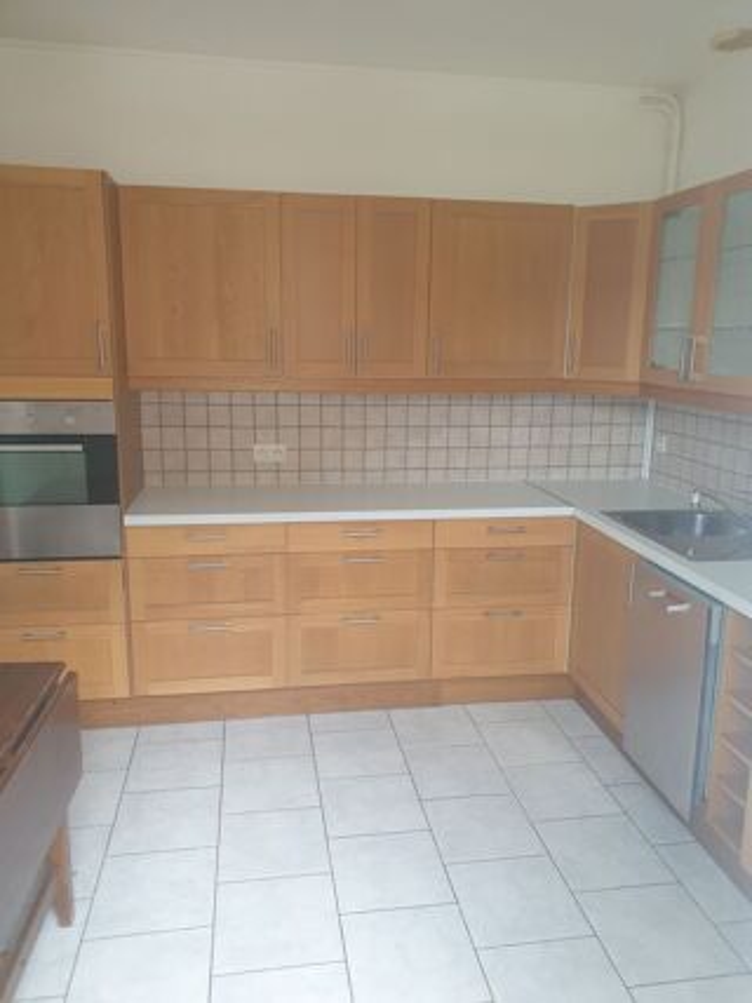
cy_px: 502
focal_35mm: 26
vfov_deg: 67.3
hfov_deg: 53.0
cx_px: 376
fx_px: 753
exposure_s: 1/60
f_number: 2.4
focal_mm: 4.3
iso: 400
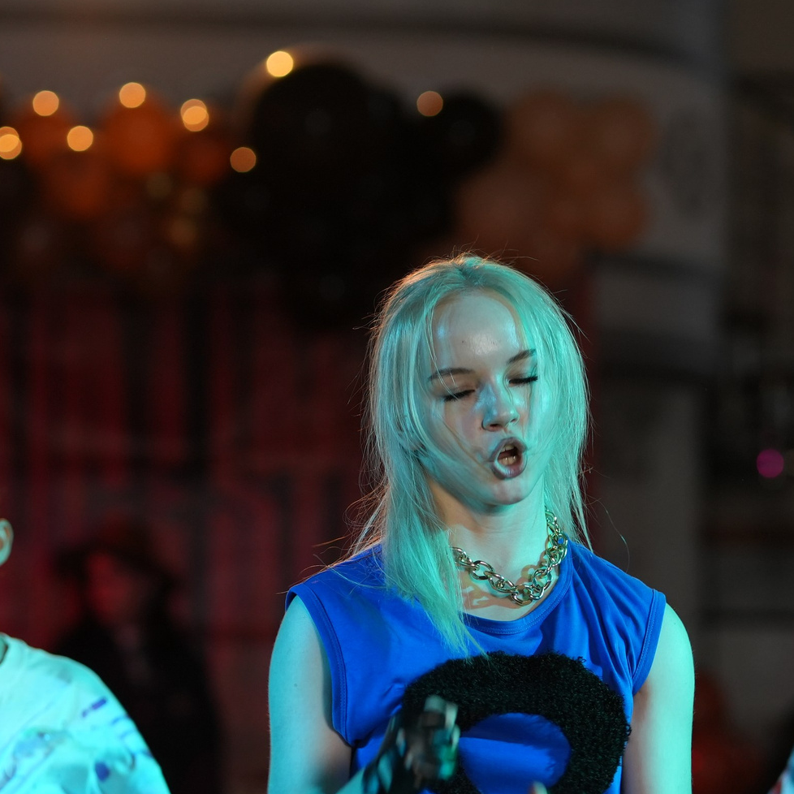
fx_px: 4905
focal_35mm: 189
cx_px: 434
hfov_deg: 9.3
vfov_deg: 9.2
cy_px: 617
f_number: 2.2
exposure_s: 1/400
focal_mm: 85
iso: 800
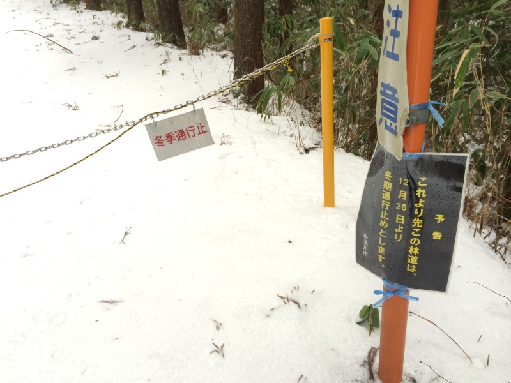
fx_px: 443
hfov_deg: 60.0
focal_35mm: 30
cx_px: 256
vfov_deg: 46.8
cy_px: 192
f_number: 2.2
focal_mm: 4.12
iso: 80
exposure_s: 1/30
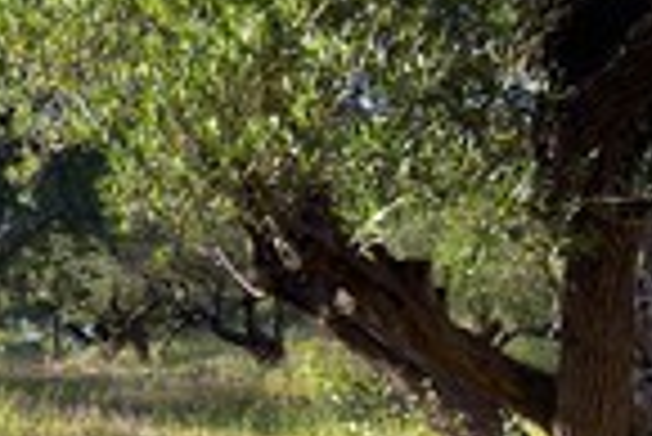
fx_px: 1577
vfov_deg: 15.4
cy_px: 458
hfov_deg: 21.8
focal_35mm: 87
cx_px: -106
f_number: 8
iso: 200
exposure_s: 1/500
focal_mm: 30
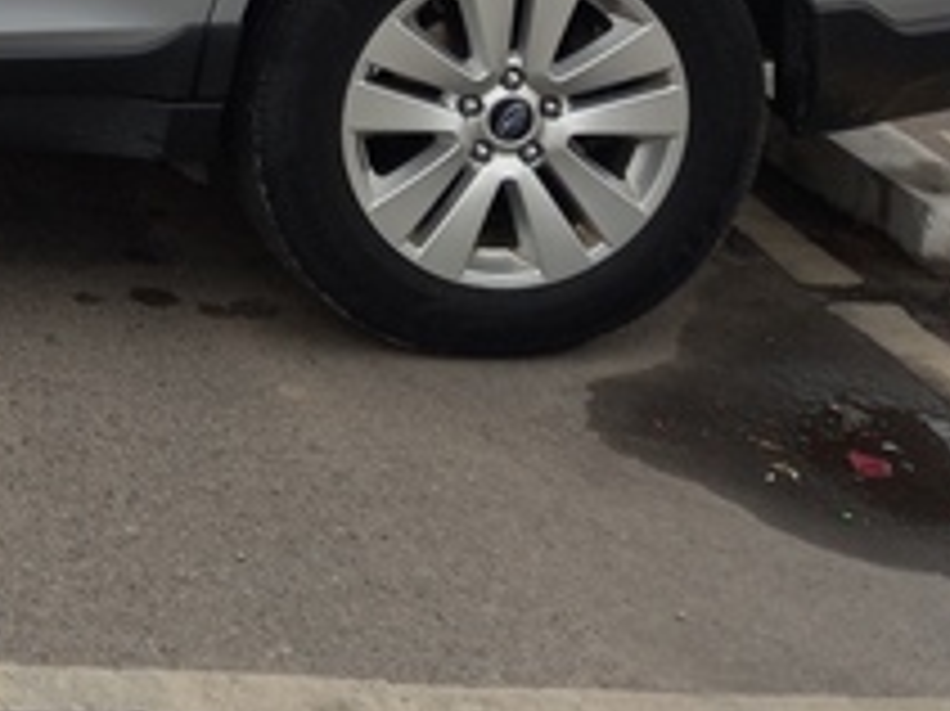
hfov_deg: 18.2
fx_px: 2606
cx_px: -500
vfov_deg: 14.7
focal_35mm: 95
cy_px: -261
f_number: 2
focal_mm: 4.6
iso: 40
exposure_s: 1/50
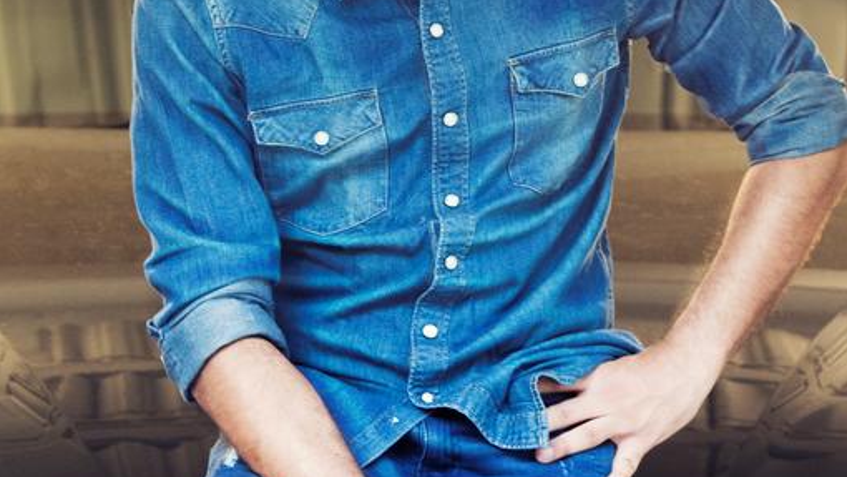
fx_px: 6806
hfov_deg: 7.1
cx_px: 424
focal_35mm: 303
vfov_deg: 4.0
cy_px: 100
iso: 1000
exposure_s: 1/160
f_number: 4.5
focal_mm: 128
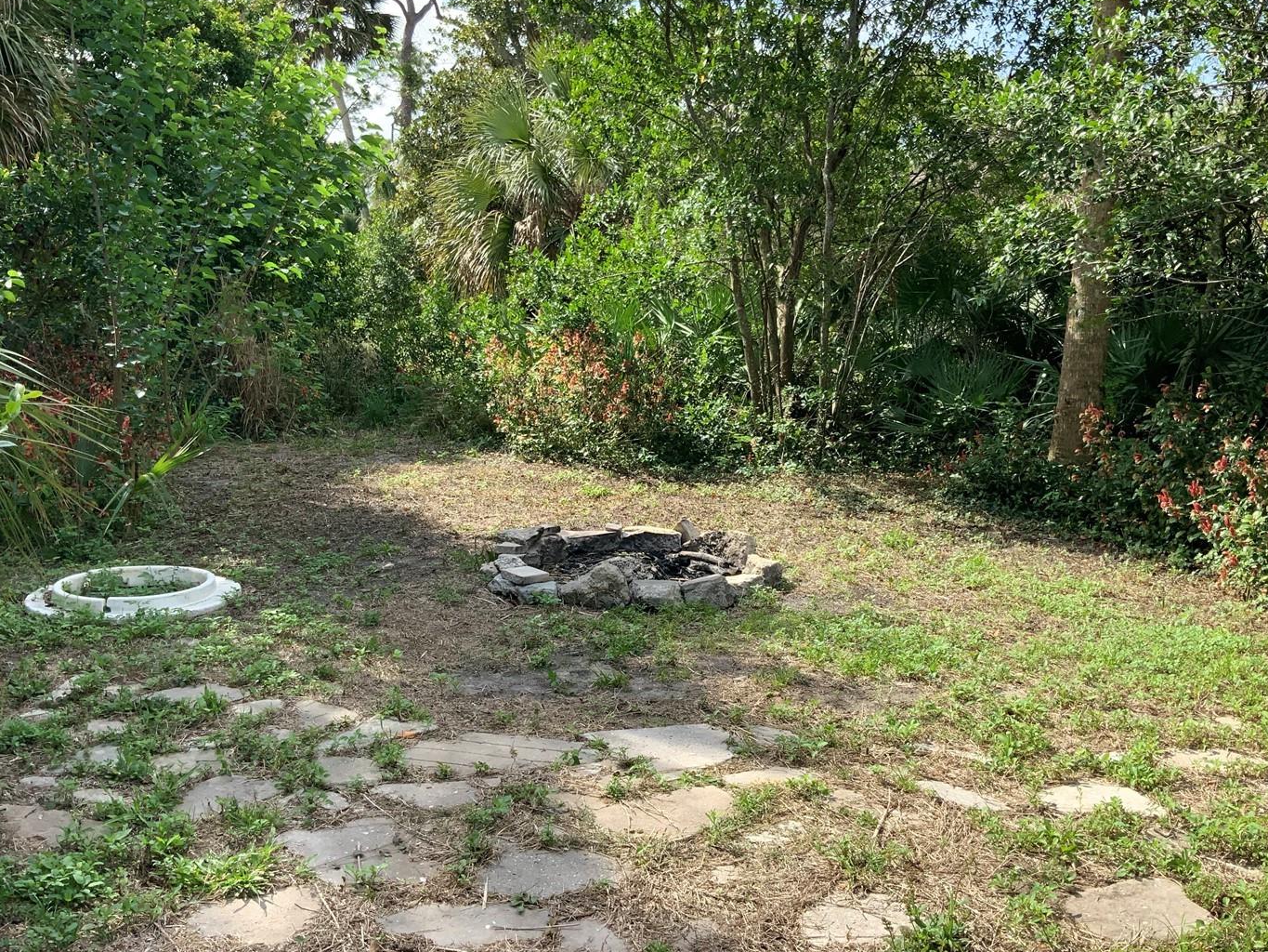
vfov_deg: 41.8
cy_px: 455
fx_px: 1246
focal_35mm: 34
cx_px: 637
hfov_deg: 54.0
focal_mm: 3
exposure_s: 1/709
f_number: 1.8
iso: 16
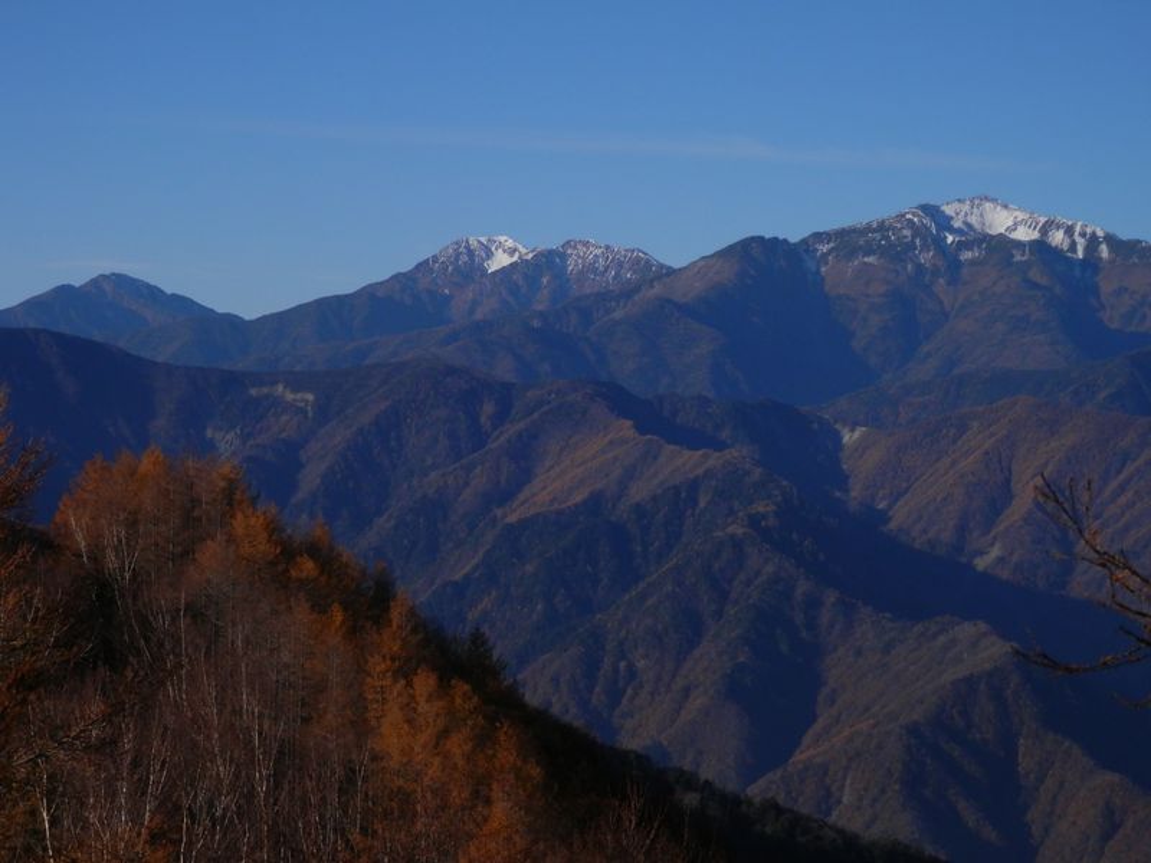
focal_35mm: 116
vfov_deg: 12.8
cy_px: 432
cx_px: 576
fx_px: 3857
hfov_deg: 17.0
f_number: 14.6
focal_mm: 20.9
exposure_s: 1/160
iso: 100
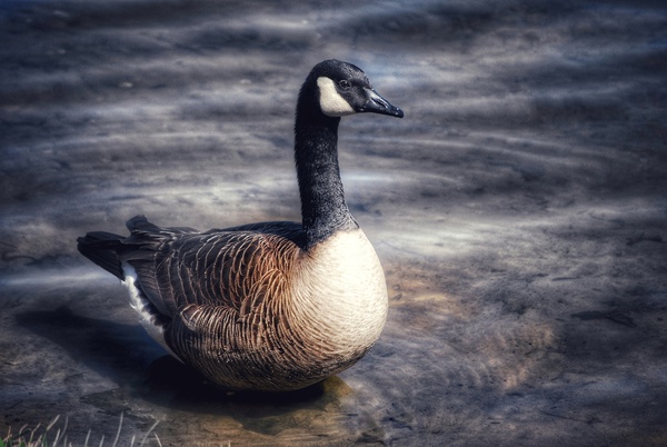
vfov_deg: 4.6
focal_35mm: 300
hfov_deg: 6.9
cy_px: 224
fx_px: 5566
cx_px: 334
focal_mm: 200
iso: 200
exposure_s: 1/500
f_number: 5.6
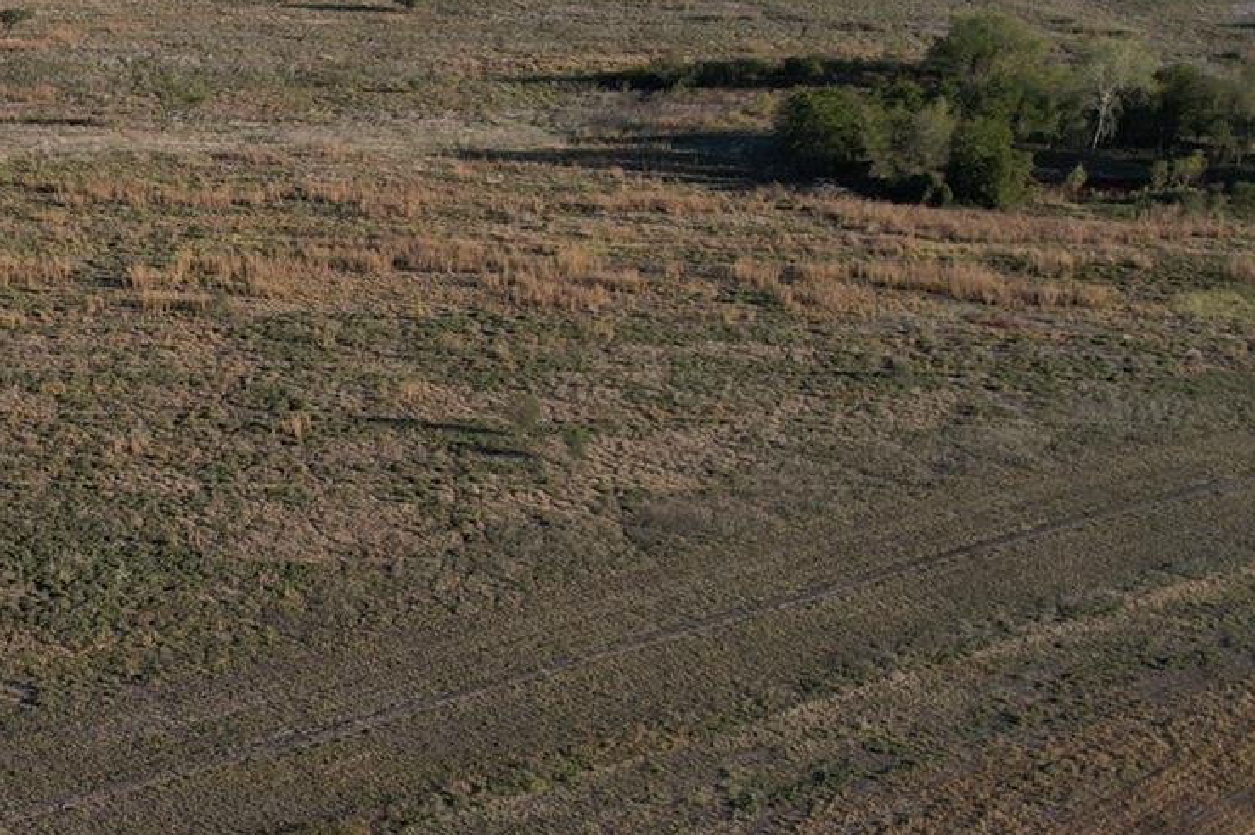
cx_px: 51
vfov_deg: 22.1
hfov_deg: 30.9
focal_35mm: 61
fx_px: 2125
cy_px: 573
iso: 120
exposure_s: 1/2000
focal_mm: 8.38
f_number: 2.8
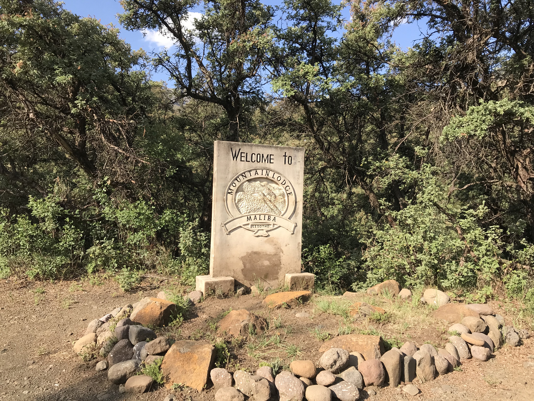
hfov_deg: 63.4
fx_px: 432
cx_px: 267
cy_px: 200
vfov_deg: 49.7
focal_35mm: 28
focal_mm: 3.99
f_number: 1.8
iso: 20
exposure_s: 1/1114
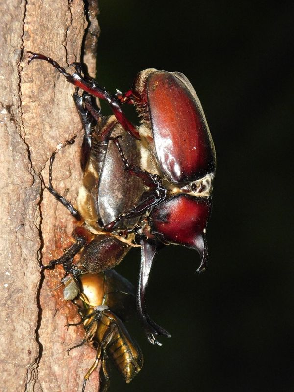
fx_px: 5821
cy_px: 196
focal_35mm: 514
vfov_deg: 3.9
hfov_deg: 2.9
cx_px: 147
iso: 1100
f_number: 6
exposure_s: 1/250
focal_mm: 91.2
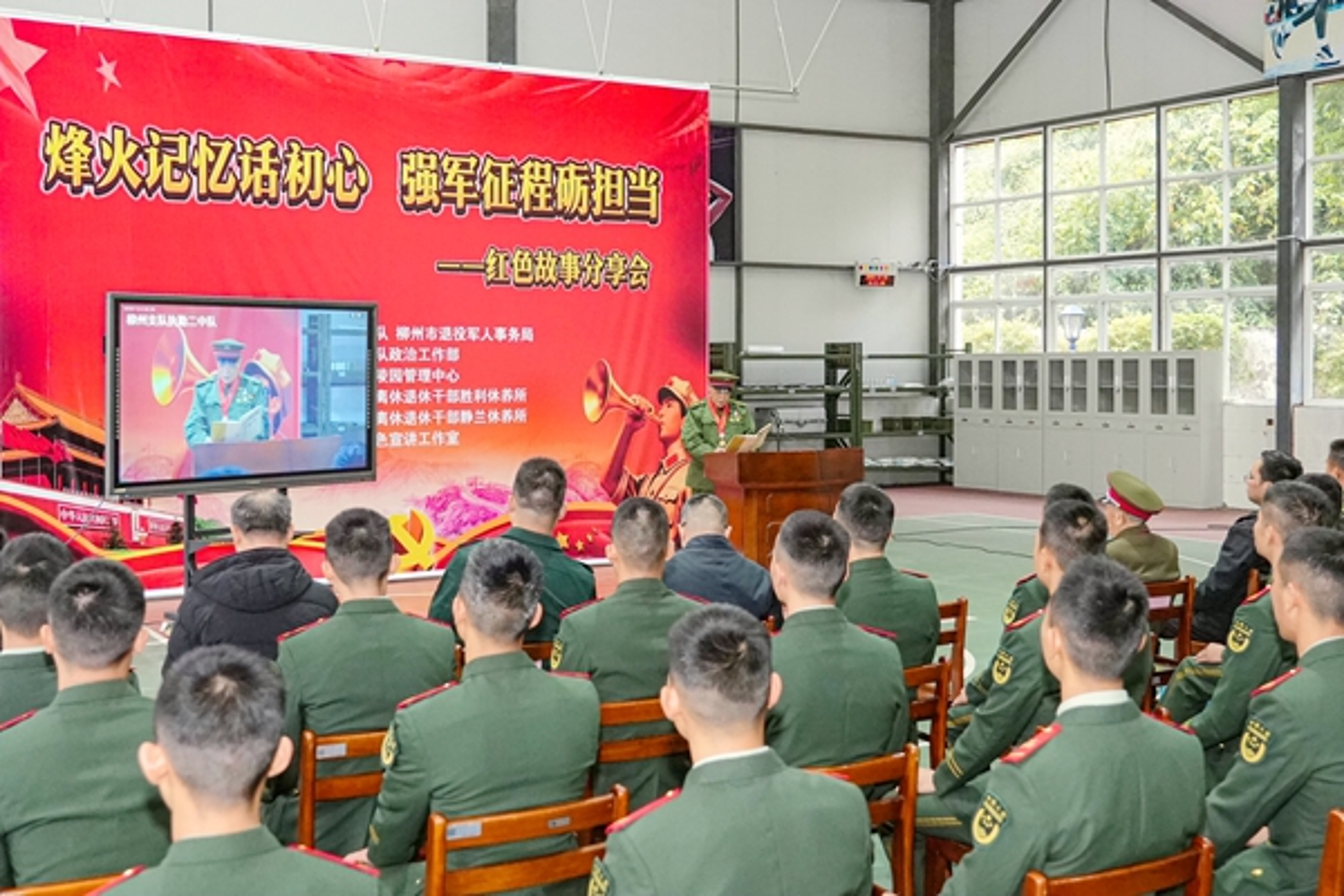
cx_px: 672
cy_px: 448
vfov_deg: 34.2
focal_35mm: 39
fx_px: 1456
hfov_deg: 49.6
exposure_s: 1/160
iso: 5000
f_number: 4
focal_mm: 26
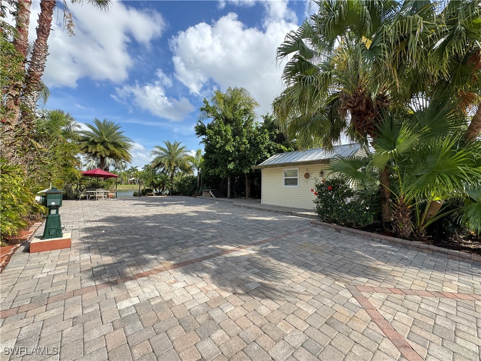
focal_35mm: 14
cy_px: 180
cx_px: 240
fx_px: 195
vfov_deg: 85.7
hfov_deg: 102.1
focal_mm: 2.22
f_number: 2.2
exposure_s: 1/418
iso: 40
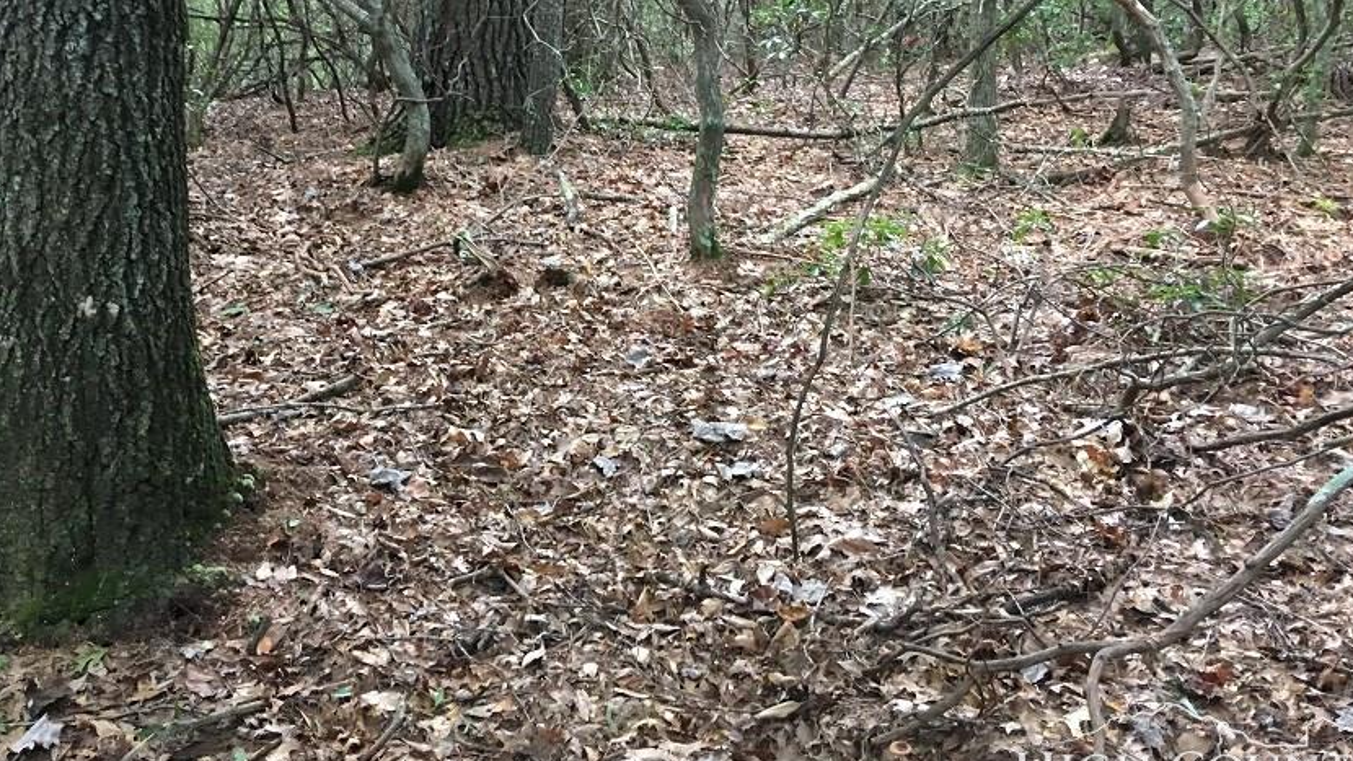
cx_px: 592
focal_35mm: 39
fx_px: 1399
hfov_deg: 51.5
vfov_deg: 29.9
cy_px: 181
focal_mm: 4.15
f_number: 2.2
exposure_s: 1/30
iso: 125
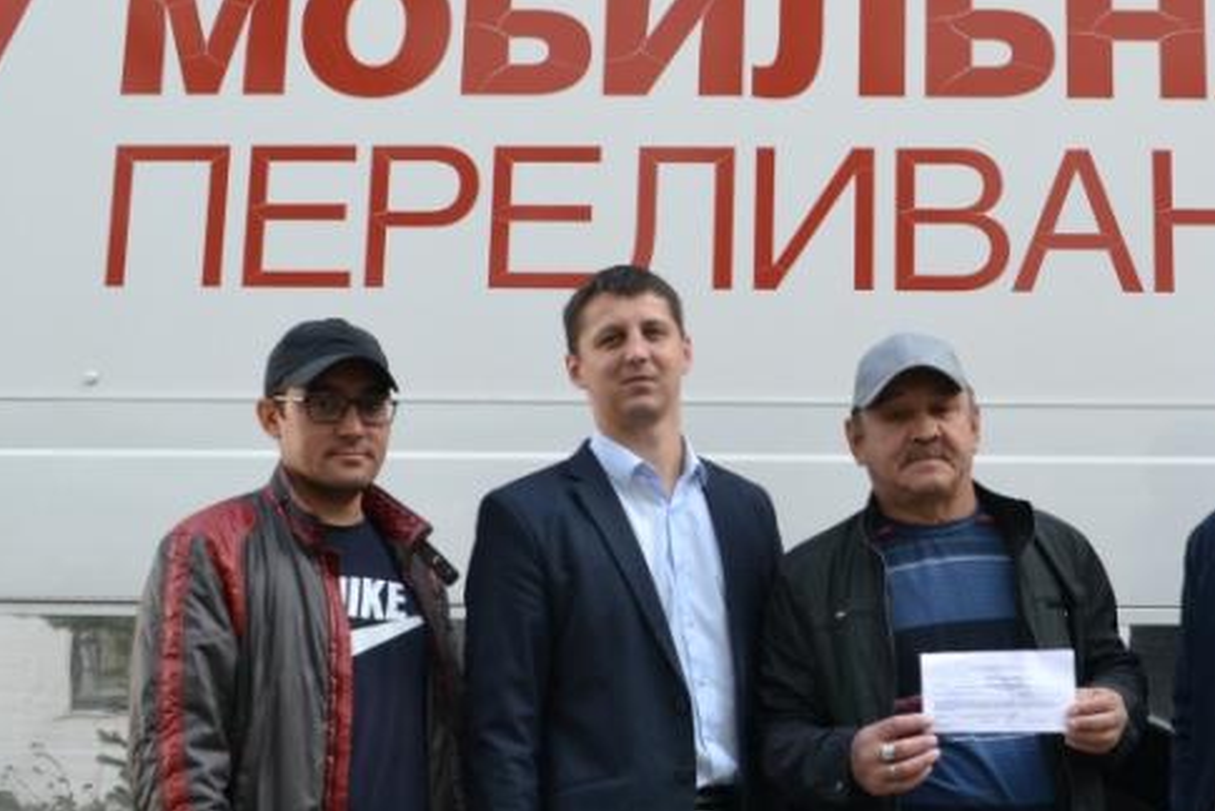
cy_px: 409
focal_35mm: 57
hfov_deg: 34.2
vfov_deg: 23.8
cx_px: 934
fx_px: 1925
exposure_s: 1/125
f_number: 5.6
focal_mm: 18
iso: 320
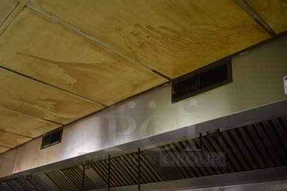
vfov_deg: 34.6
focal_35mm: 38
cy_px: 132
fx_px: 303
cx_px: 152
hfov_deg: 50.7
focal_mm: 18
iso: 2200
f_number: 3.5
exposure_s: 1/30
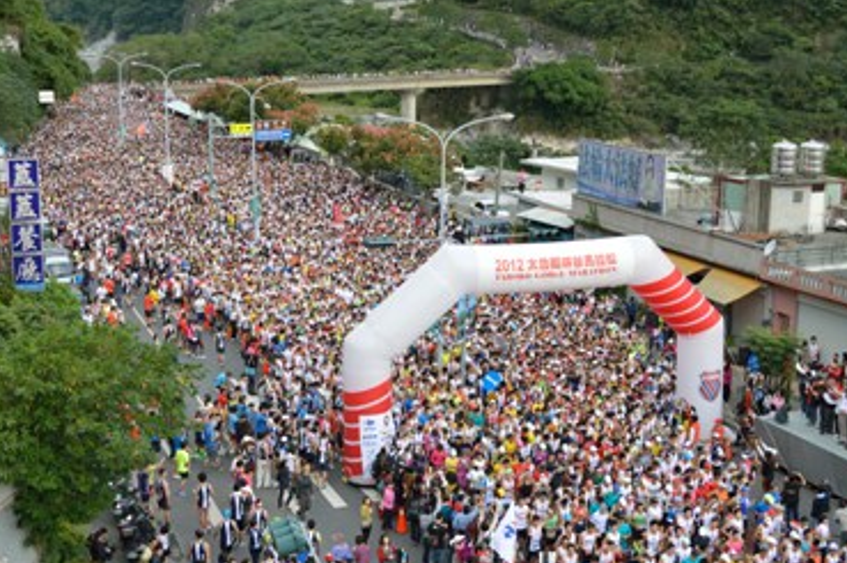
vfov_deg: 26.4
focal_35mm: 51
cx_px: 402
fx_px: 1198
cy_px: 283
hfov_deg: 38.9
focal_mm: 28
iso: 280
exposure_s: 1/125
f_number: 5.6
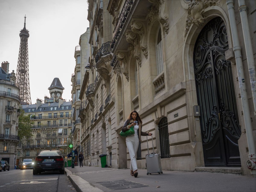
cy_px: 96
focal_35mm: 35
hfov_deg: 52.6
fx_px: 259
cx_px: 128
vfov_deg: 40.7
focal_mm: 45
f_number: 6.8
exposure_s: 1/60
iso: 800
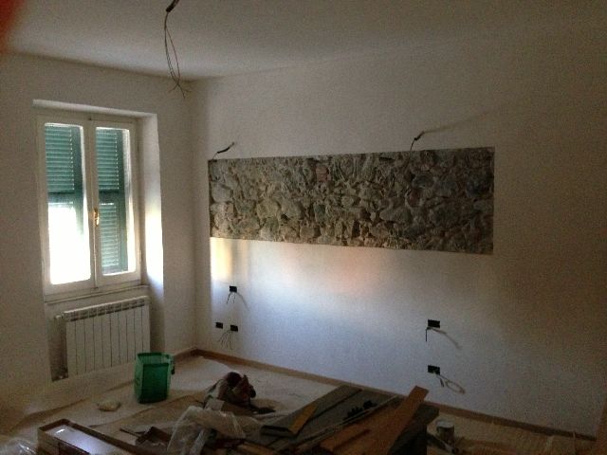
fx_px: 579
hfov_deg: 55.4
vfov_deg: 42.9
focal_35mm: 33
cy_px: 228
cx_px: 304
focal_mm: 4.13
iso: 640
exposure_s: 1/15
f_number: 2.4
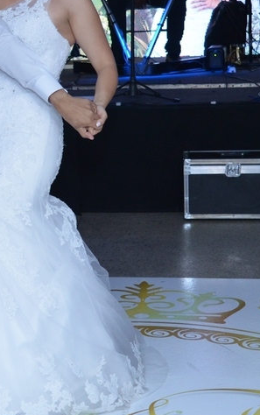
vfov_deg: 21.2
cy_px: 176
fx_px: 1109
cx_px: -30
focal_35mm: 98
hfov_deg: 13.1
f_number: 4.5
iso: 2200
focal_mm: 38
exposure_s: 1/200
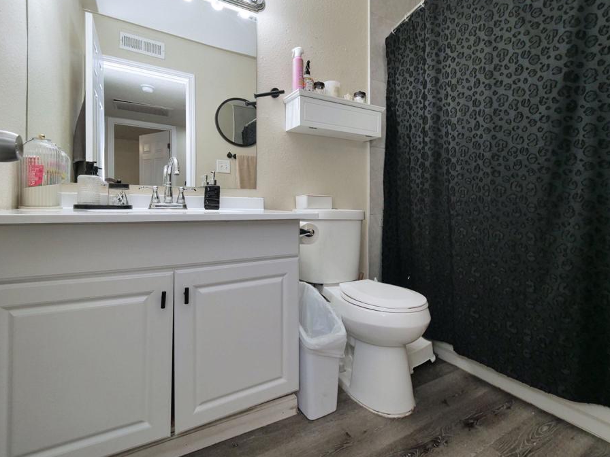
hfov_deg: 94.5
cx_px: 313
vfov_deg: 77.9
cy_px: 208
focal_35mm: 16
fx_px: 282
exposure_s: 1/160
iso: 800
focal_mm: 7
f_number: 5
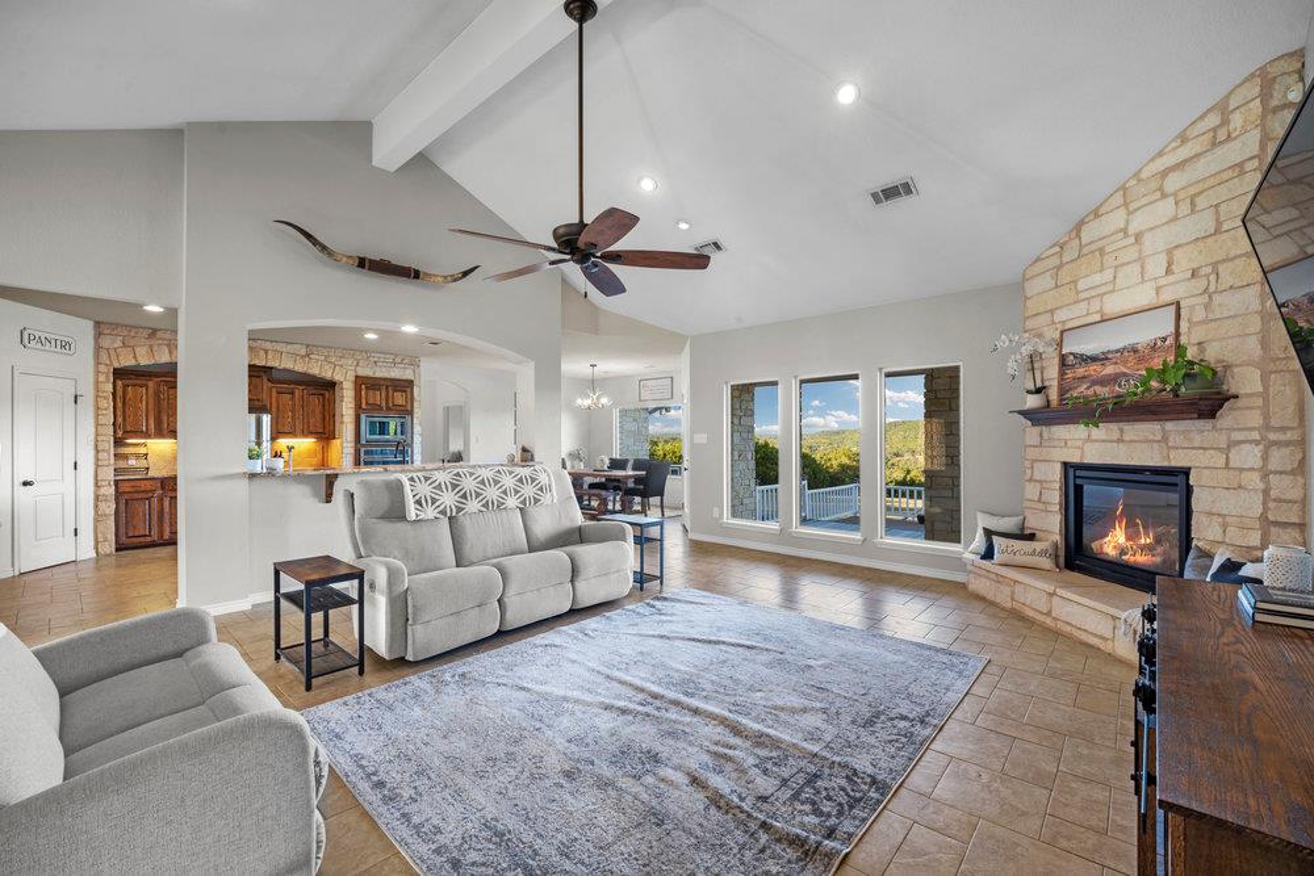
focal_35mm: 14
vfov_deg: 81.2
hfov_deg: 104.2
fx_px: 511
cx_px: 657
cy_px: 438
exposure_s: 1/1.25
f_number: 8
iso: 200
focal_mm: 14
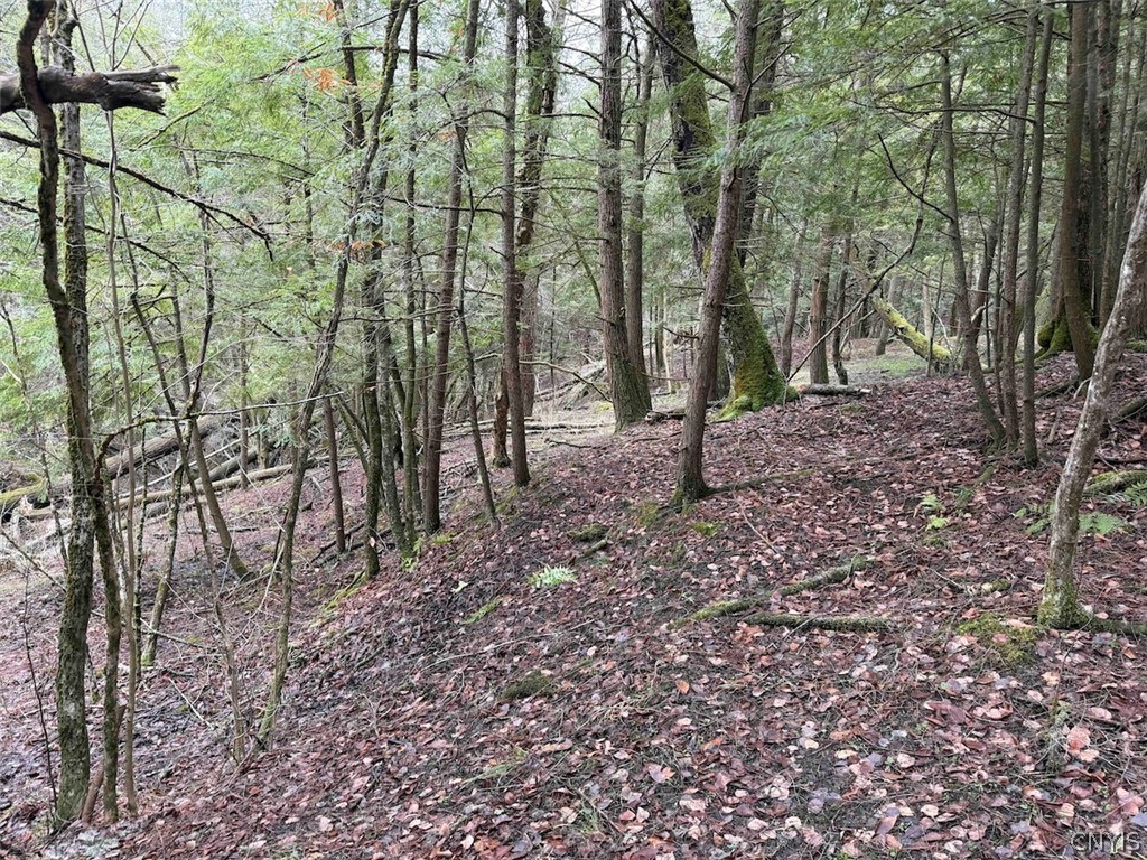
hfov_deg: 71.6
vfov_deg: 56.8
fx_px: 795
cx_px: 574
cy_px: 430
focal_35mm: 24
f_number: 1.78
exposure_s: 1/113
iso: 200
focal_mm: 6.76
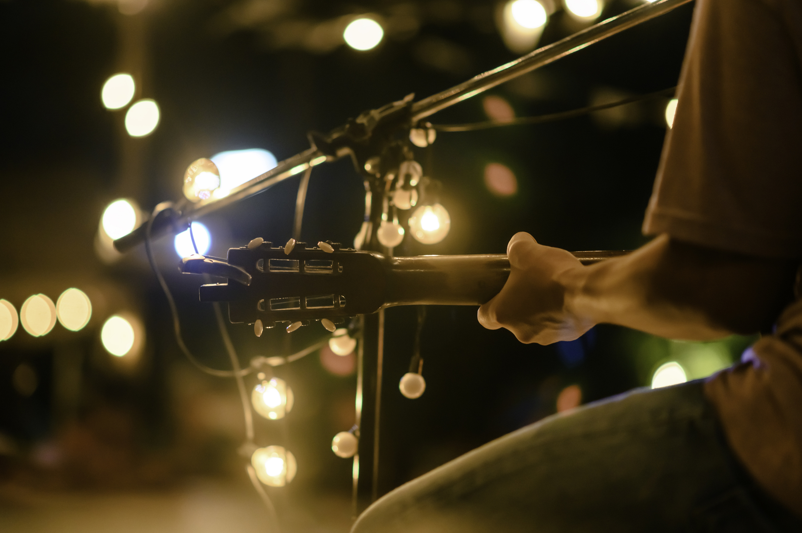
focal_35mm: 85
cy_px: 266
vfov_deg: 16.1
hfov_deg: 23.9
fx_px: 1892
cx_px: 401
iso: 1250
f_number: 1.8
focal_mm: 85
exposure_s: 1/100
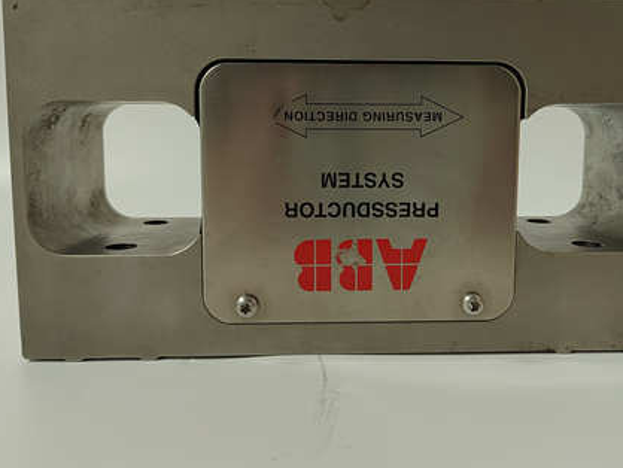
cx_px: 346
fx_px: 594
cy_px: 188
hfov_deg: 55.2
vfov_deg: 42.8
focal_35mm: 33
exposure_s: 1/100
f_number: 1.9
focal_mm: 5.52
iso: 1991
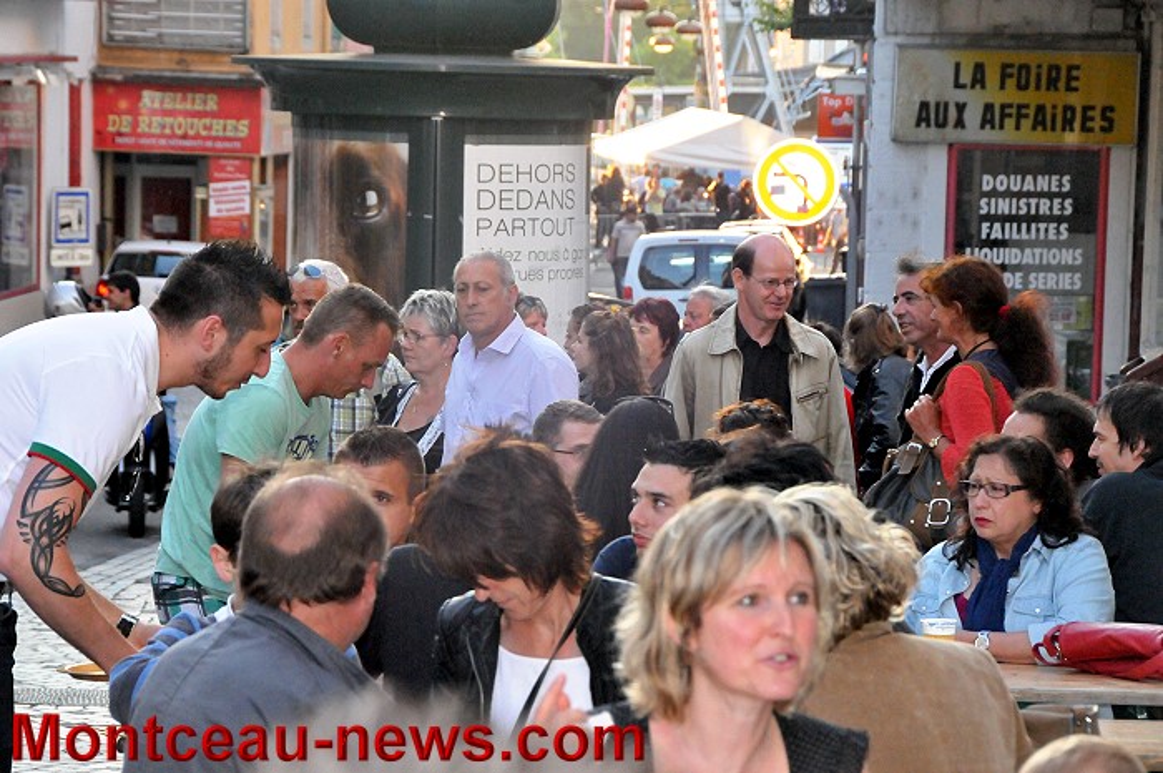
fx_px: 5082
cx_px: 582
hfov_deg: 13.1
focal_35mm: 158
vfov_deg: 8.7
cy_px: 386
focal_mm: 105
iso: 3200
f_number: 11
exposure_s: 1/250
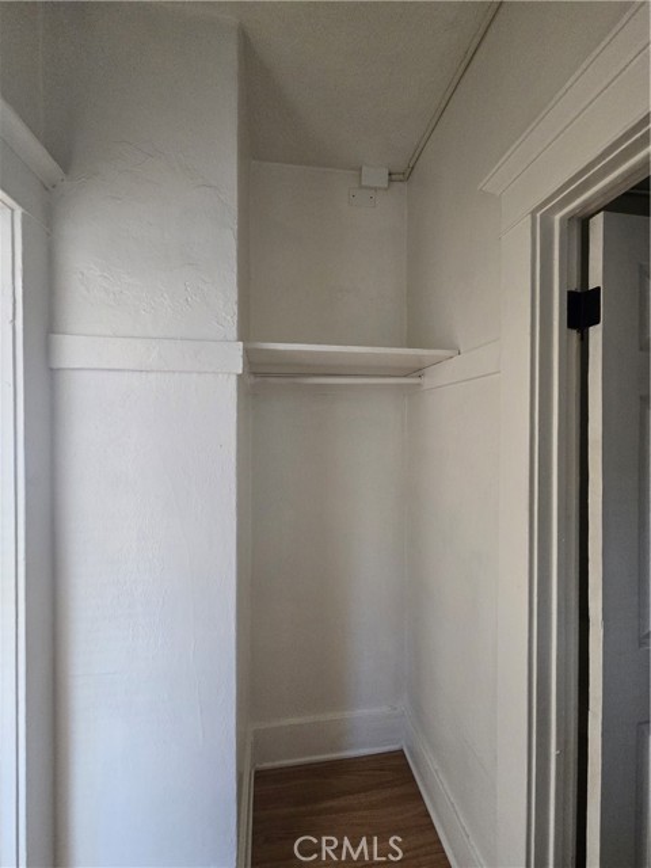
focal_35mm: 13
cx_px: 326
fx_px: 326
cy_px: 434
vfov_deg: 106.2
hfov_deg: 89.9
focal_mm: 2.2
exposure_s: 1/100
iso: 500
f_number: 2.2
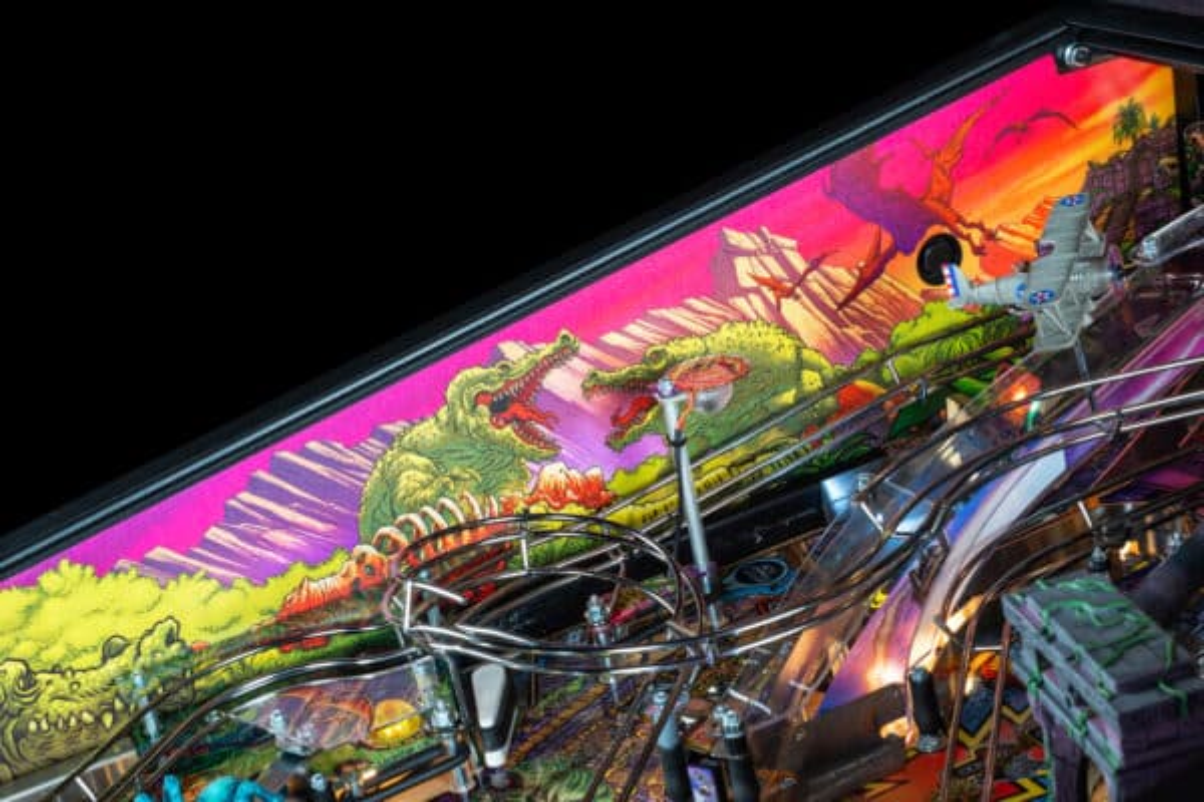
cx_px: 602
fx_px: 2007
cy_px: 401
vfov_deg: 22.6
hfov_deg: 33.4
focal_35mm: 60
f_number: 20
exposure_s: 1/4
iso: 320
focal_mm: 60
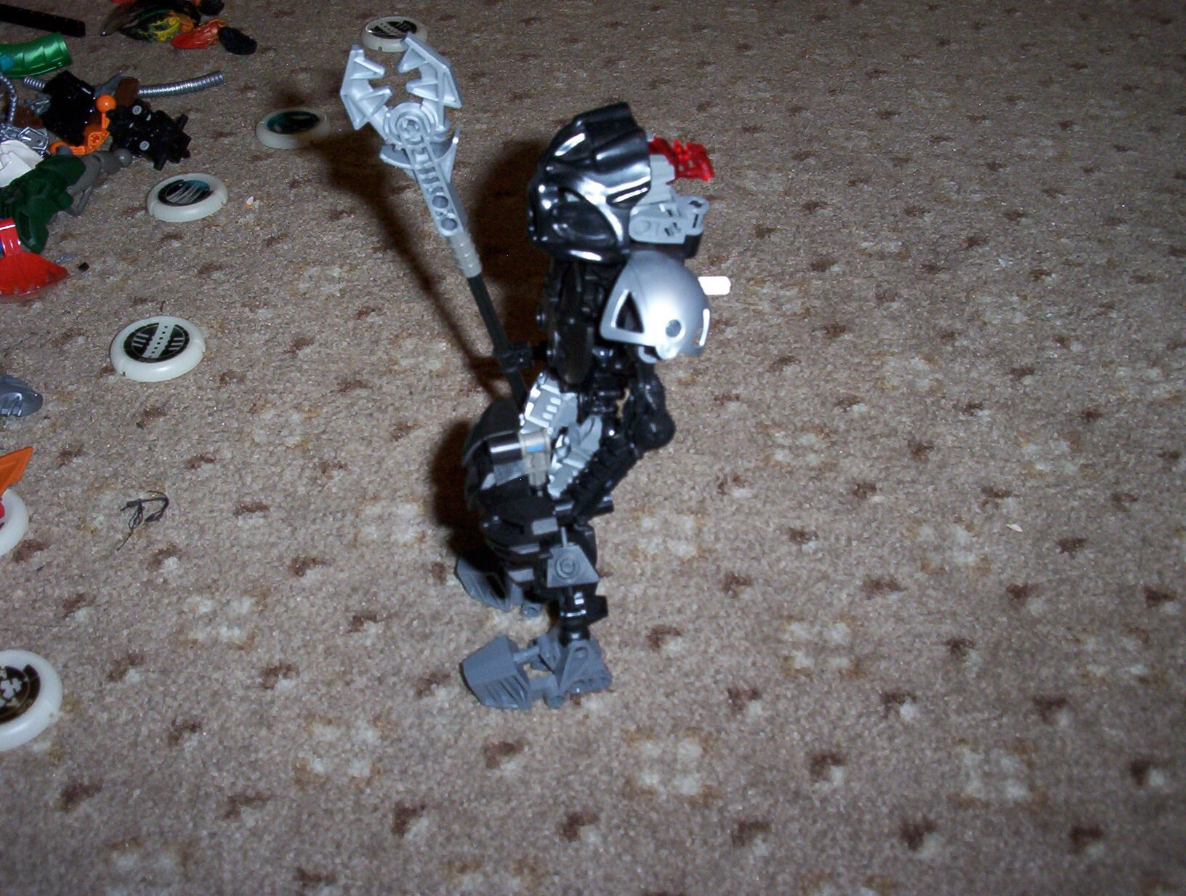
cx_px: 593
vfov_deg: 37.0
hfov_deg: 47.8
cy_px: 448
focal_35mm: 39
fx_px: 1339
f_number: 4.5
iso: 140
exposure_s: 1/30
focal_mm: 6
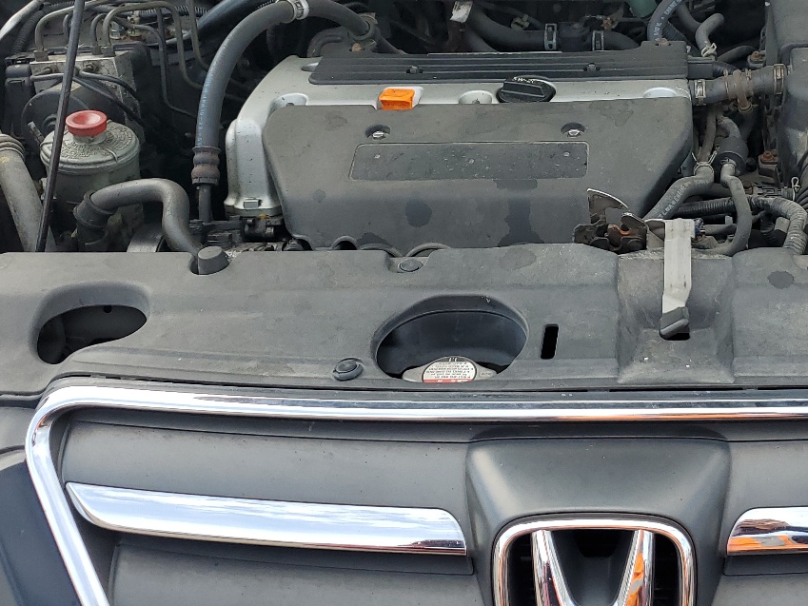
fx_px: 1144
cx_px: 639
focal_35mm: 49
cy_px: 177
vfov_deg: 29.4
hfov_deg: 37.6
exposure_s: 1/833
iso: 50
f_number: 1.5
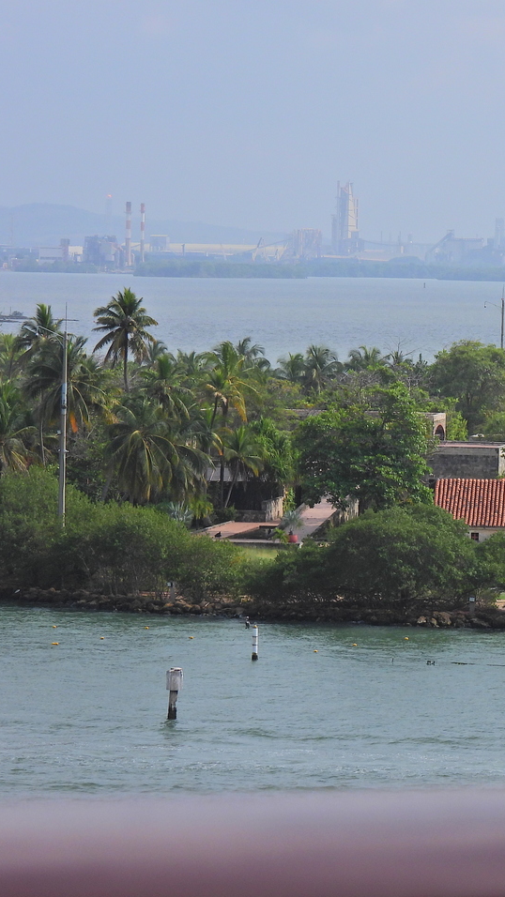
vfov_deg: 10.9
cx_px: 506
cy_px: 448
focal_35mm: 197
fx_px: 4688
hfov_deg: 6.1
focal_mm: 24.1
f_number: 4
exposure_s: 1/1600
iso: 100
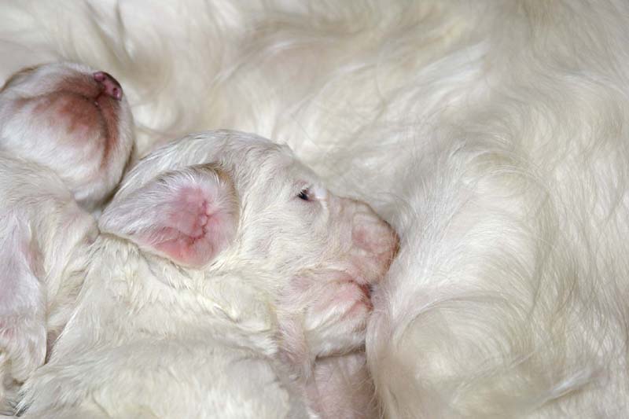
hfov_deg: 19.5
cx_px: 314
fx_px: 1834
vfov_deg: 13.0
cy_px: 210
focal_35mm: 105
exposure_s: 1/125
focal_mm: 70
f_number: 5.6
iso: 400
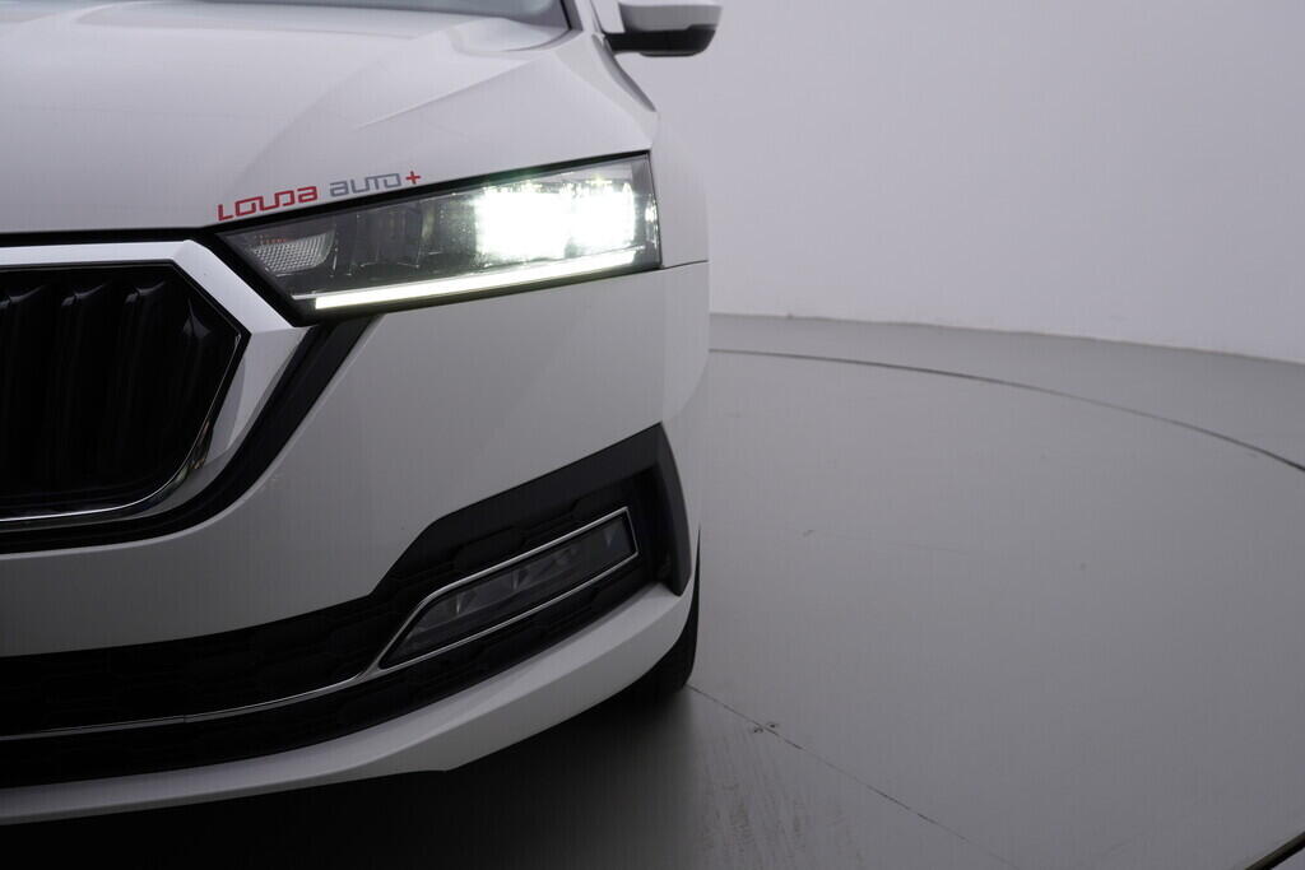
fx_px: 1305
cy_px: 435
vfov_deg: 36.9
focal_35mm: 36
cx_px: 652
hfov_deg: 53.1
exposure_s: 1/125
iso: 125
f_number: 5
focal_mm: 24
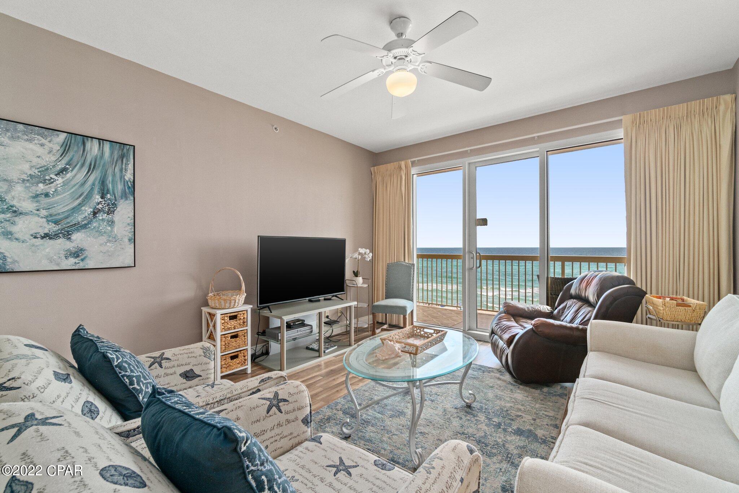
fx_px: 308
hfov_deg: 100.4
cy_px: 246
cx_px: 370
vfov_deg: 77.3
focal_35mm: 15
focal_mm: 10
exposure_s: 1/8
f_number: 8
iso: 800
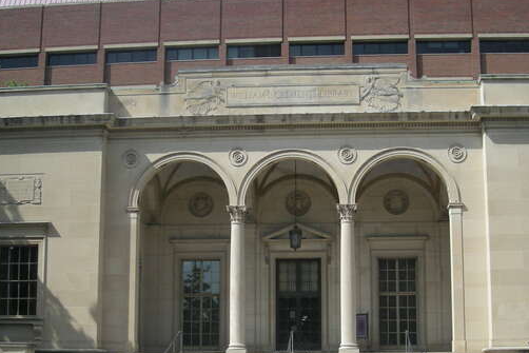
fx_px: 852
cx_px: 296
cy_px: 235
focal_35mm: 58
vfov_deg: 23.3
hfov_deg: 34.4
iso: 50
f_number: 5.7
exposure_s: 1/213
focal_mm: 5.7
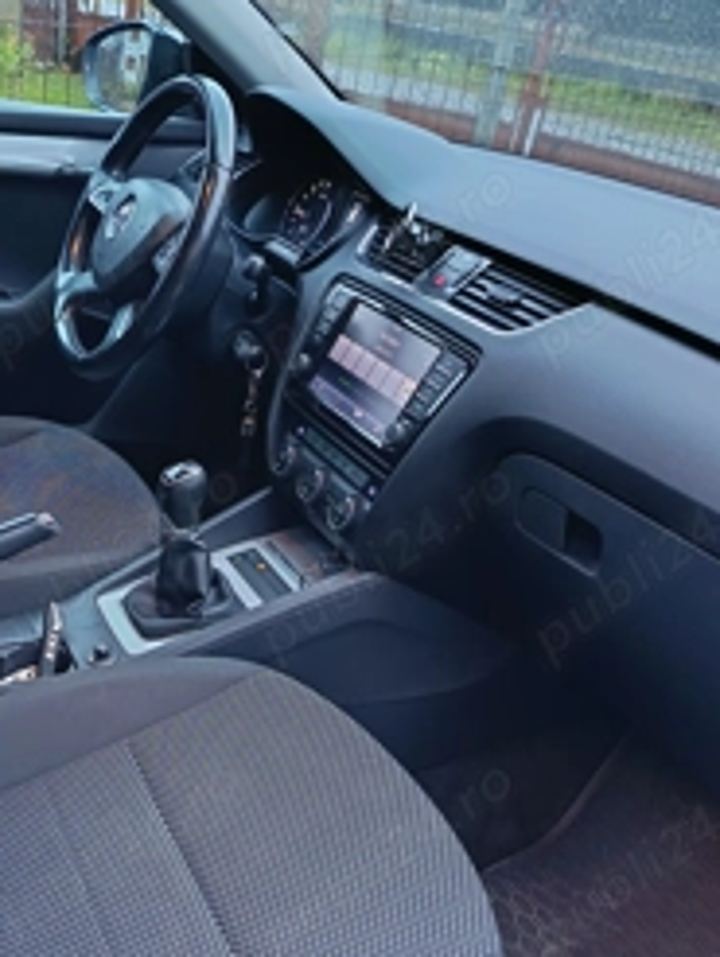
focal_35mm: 39
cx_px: 249
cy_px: 626
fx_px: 1080
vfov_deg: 47.2
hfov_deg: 36.6
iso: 1048
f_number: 1.75
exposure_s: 1/33.3
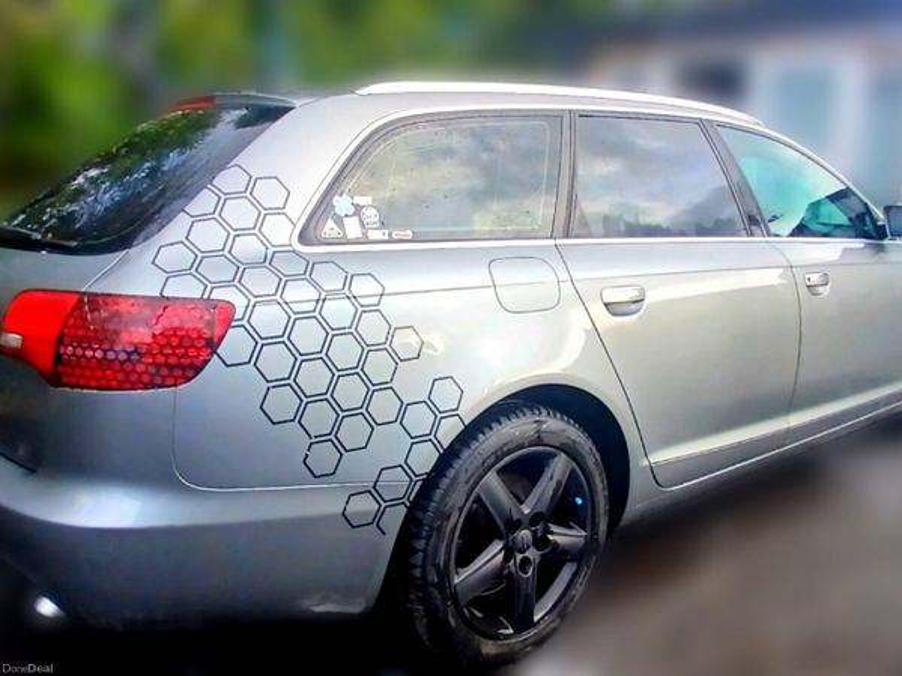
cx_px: 451
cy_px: 338
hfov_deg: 91.0
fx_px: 443
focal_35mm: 17
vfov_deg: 74.7
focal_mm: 1.4
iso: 50
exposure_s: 1/128
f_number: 2.2
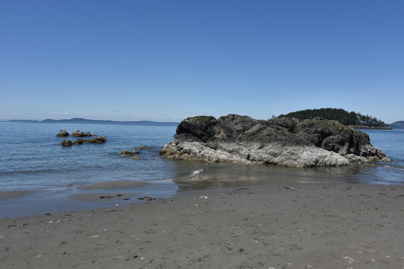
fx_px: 314
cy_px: 134
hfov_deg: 65.5
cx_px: 202
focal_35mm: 28
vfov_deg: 46.4
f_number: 10
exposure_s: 1/320
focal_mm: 28
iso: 100
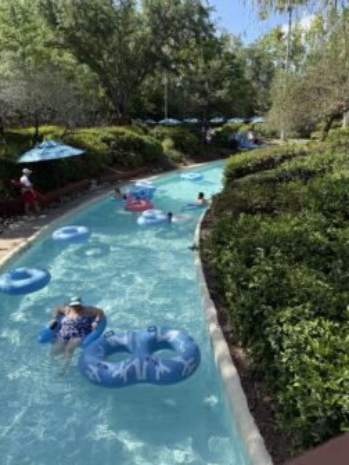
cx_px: 179
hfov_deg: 54.9
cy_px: 231
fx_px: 336
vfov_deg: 69.4
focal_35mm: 25
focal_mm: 6.76
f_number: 1.78
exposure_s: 1/2110
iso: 80
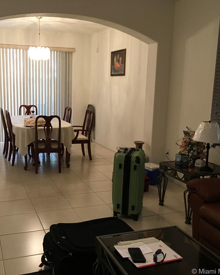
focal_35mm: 38
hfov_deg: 38.9
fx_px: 309
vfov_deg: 47.9
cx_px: 82
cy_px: 138
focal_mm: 4.15
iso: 125
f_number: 2.2
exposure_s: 1/30
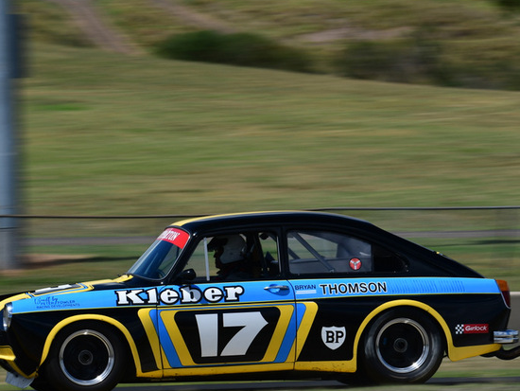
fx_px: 3847
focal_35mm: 256
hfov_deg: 7.7
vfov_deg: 5.8
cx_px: 180
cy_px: 208
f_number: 14
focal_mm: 122
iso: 160
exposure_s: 1/200
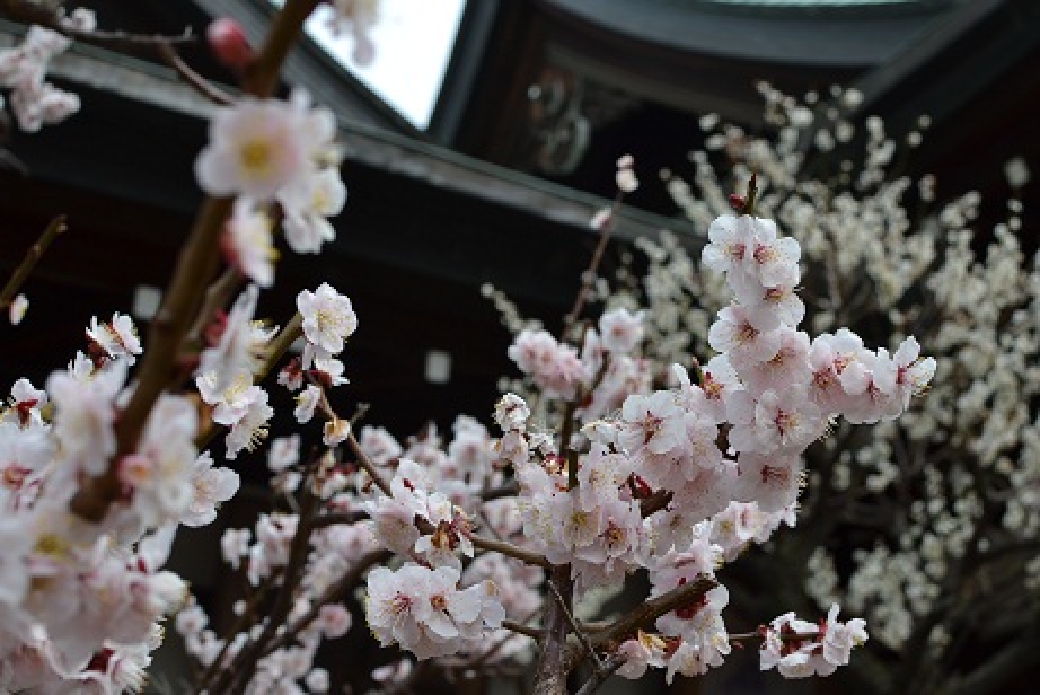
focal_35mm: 52
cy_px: 348
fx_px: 1518
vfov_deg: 25.8
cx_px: 520
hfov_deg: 37.8
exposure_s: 1/160
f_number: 6.3
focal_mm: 35
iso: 100
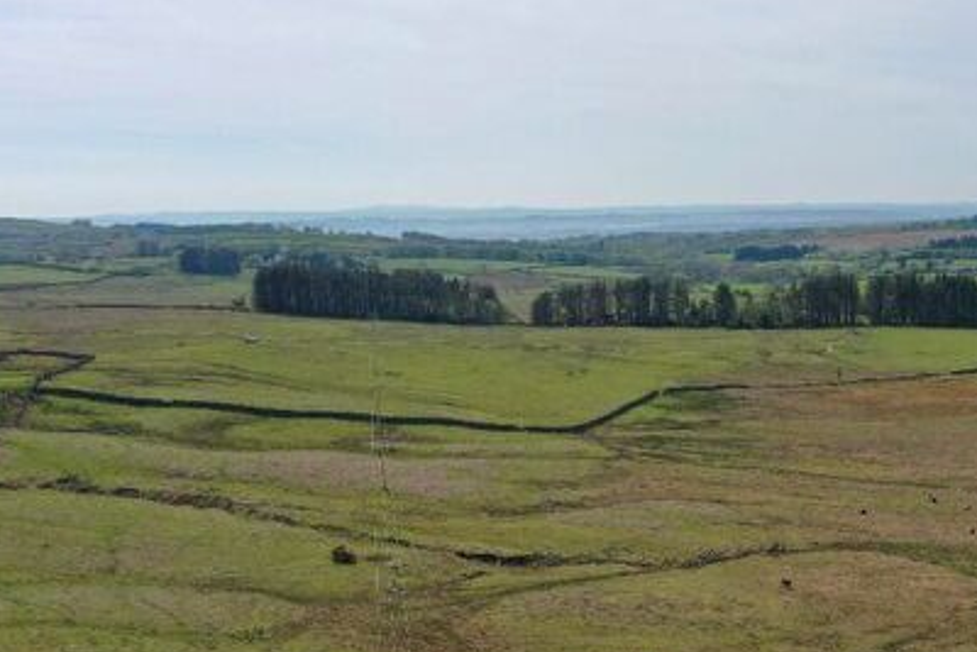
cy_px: 473
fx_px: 1330
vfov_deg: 27.2
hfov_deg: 38.7
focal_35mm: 49
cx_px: 794
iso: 100
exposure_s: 1/1000
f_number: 5
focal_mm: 10.26
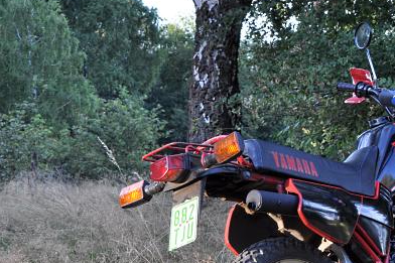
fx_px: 1141
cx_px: 427
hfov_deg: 18.9
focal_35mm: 104
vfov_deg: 13.1
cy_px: 189
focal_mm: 32
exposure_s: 1/50
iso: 200
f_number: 7.1
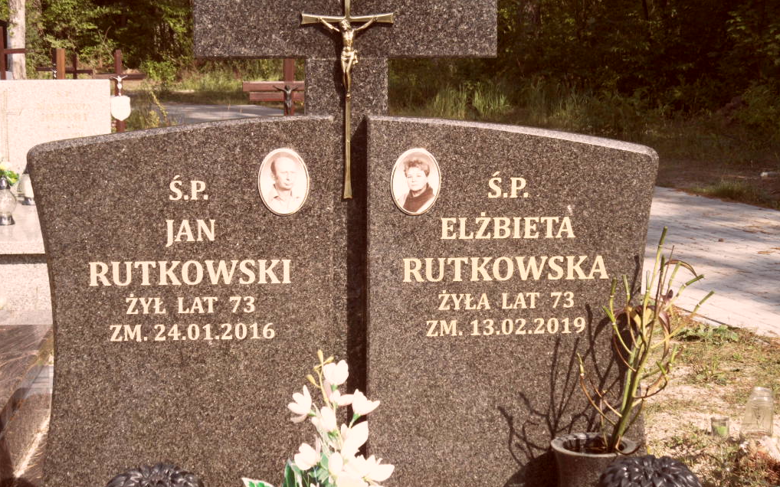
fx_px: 1360
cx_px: 390
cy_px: 269
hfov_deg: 32.0
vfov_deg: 20.3
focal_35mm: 64
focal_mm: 10.3
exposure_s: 1/350
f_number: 4
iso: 80
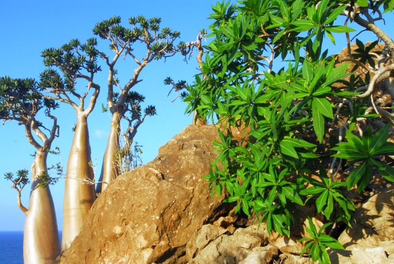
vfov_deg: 33.4
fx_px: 438
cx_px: 168
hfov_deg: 48.2
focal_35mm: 40
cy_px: 156
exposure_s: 1/125
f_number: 16
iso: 400
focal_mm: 22
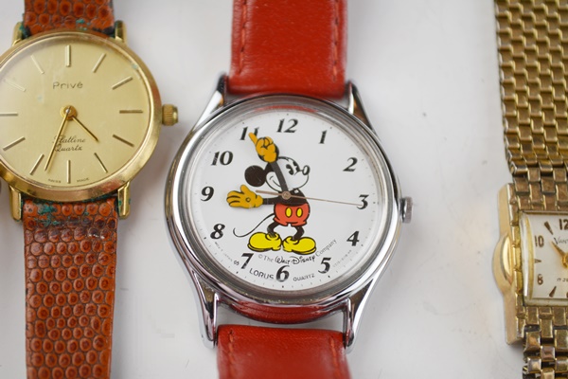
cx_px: 284
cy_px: 190
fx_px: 1302
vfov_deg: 16.6
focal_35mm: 82
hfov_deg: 24.6
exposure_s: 1/160
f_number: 6.3
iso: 200
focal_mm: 55
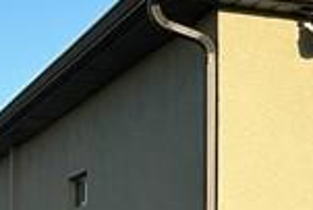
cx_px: 709
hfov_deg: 10.7
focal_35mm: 169
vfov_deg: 8.0
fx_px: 1471
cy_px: 285
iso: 80
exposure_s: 1/2469
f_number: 1.78
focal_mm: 6.86
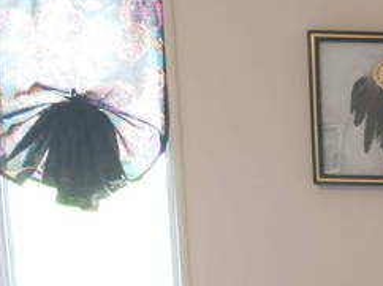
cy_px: 378
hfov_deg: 19.9
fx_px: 940
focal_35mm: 85
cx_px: 573
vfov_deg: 16.3
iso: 200
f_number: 1.7
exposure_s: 1/60
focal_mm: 3.92
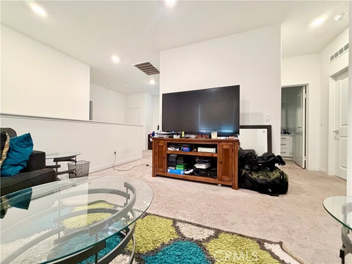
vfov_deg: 85.7
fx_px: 142
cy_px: 132
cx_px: 176
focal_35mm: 14
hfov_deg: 102.1
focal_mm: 2.22
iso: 400
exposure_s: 1/60
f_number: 2.2
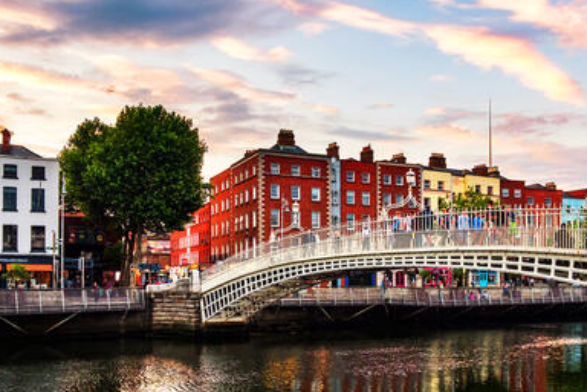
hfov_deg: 48.3
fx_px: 652
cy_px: 272
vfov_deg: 33.0
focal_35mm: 40
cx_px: 336
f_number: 8
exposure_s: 1/20
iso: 200
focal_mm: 16
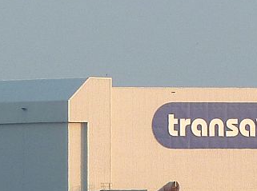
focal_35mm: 1498
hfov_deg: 1.3
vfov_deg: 1.0
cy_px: 154
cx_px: 202
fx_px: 11093
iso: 100
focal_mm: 49.2
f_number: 4.9
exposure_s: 1/125
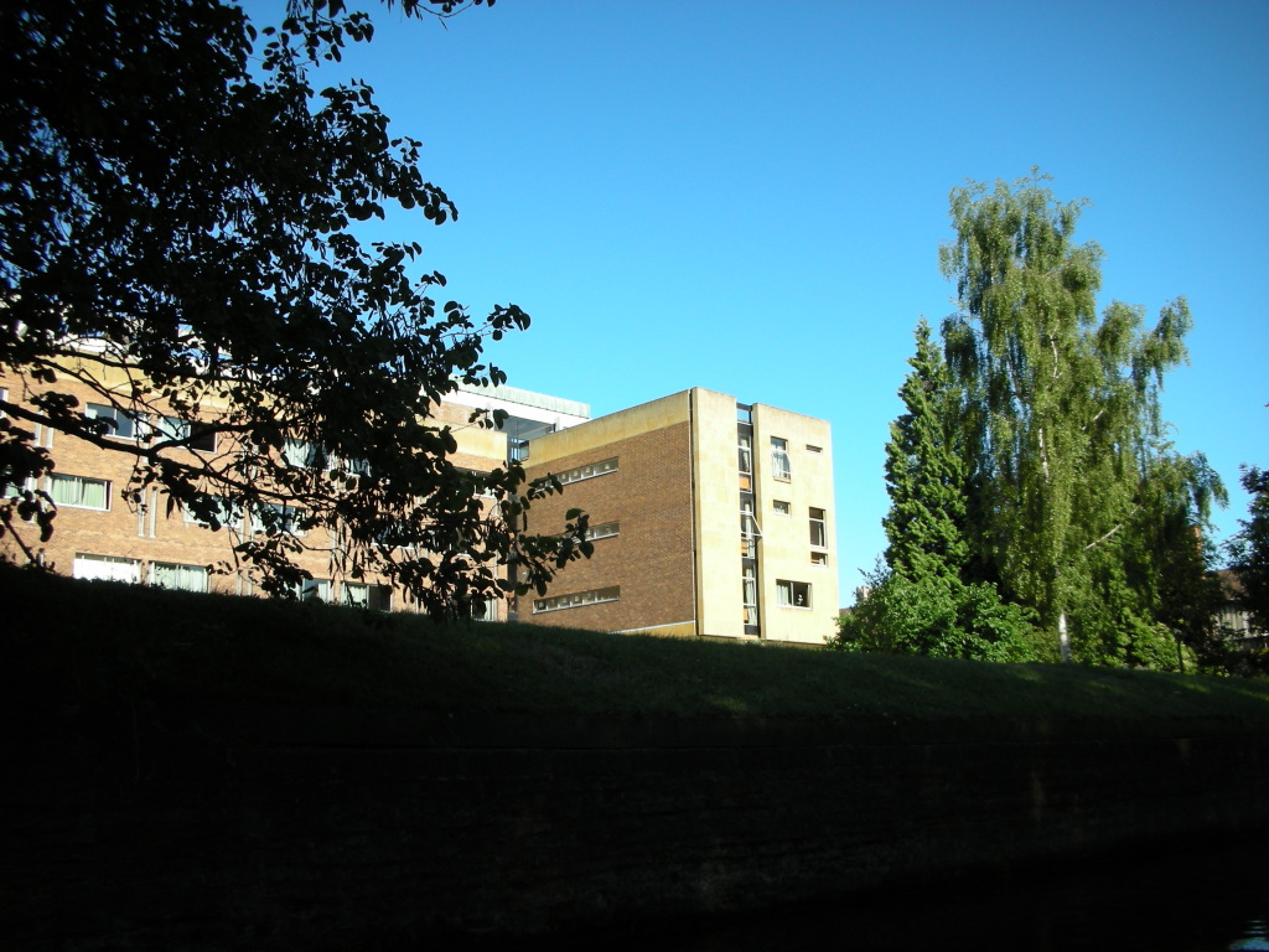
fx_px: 1283
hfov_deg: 52.6
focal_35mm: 35
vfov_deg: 40.7
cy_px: 476
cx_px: 634
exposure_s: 1/370
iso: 50
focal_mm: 5.8
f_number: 3
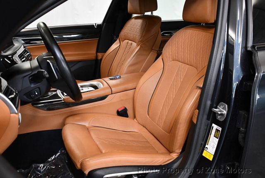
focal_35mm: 36
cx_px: 132
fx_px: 265
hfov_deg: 53.1
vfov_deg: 36.9
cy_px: 89
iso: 1600
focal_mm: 18
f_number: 3.5
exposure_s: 1/125
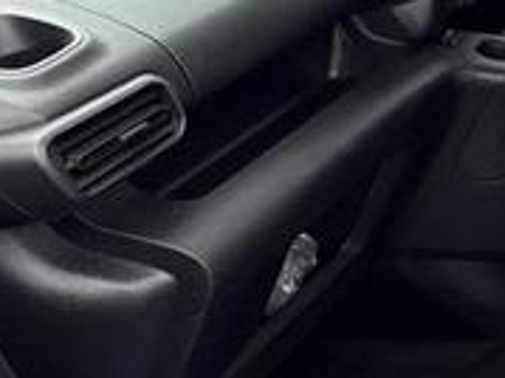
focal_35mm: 70
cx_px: 824
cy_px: 23
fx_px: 1021
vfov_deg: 20.5
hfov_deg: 21.6
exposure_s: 1/68
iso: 250
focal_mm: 2.22
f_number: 2.2
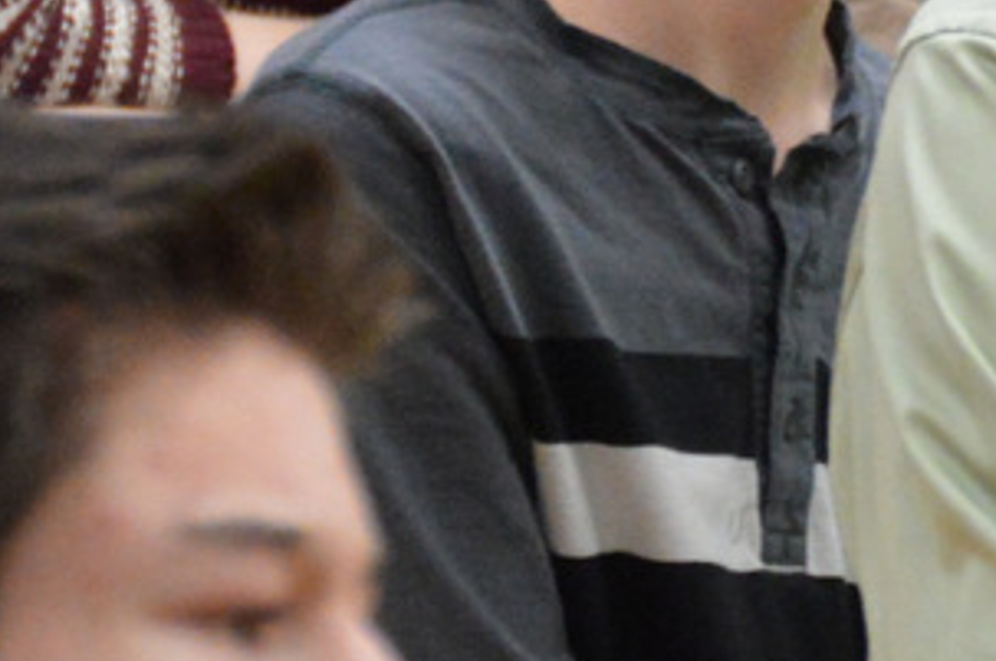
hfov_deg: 2.6
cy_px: -224
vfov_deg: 1.7
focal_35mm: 793
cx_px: 1798
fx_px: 21905
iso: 3200
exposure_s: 1/50
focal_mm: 100
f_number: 4.8
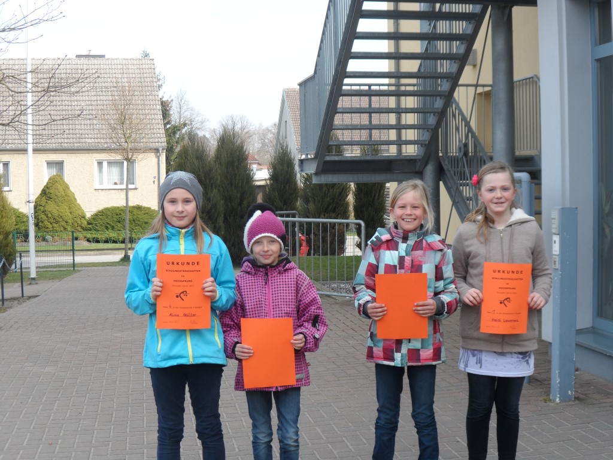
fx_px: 956
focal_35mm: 54
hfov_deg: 35.5
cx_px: 306
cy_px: 230
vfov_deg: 27.0
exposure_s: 1/180
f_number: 4.1
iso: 80
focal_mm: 9.8
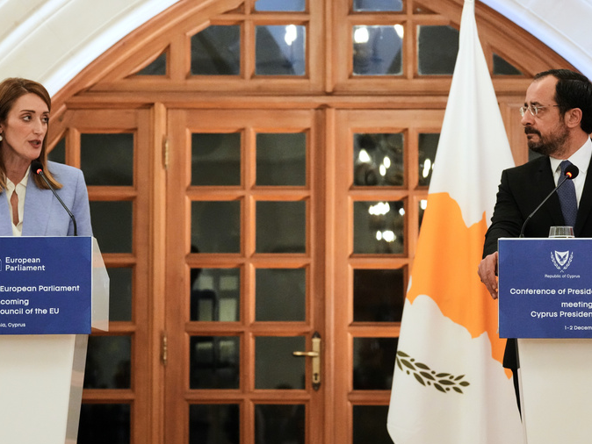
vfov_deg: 8.8
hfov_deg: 11.8
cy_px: 187
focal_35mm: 168
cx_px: 271
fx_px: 2874
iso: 6400
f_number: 5
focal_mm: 115
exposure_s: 1/400
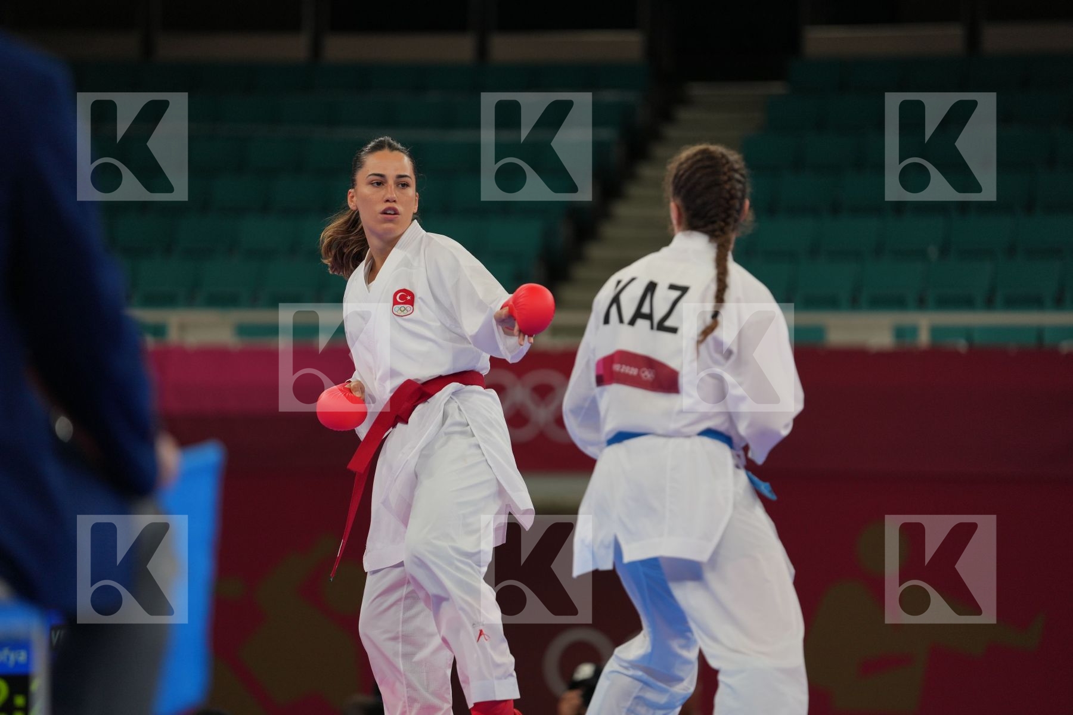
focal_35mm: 200
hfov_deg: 10.3
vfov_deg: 6.9
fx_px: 5961
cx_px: 536
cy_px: 358
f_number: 2.8
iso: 500
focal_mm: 200
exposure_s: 1/1000
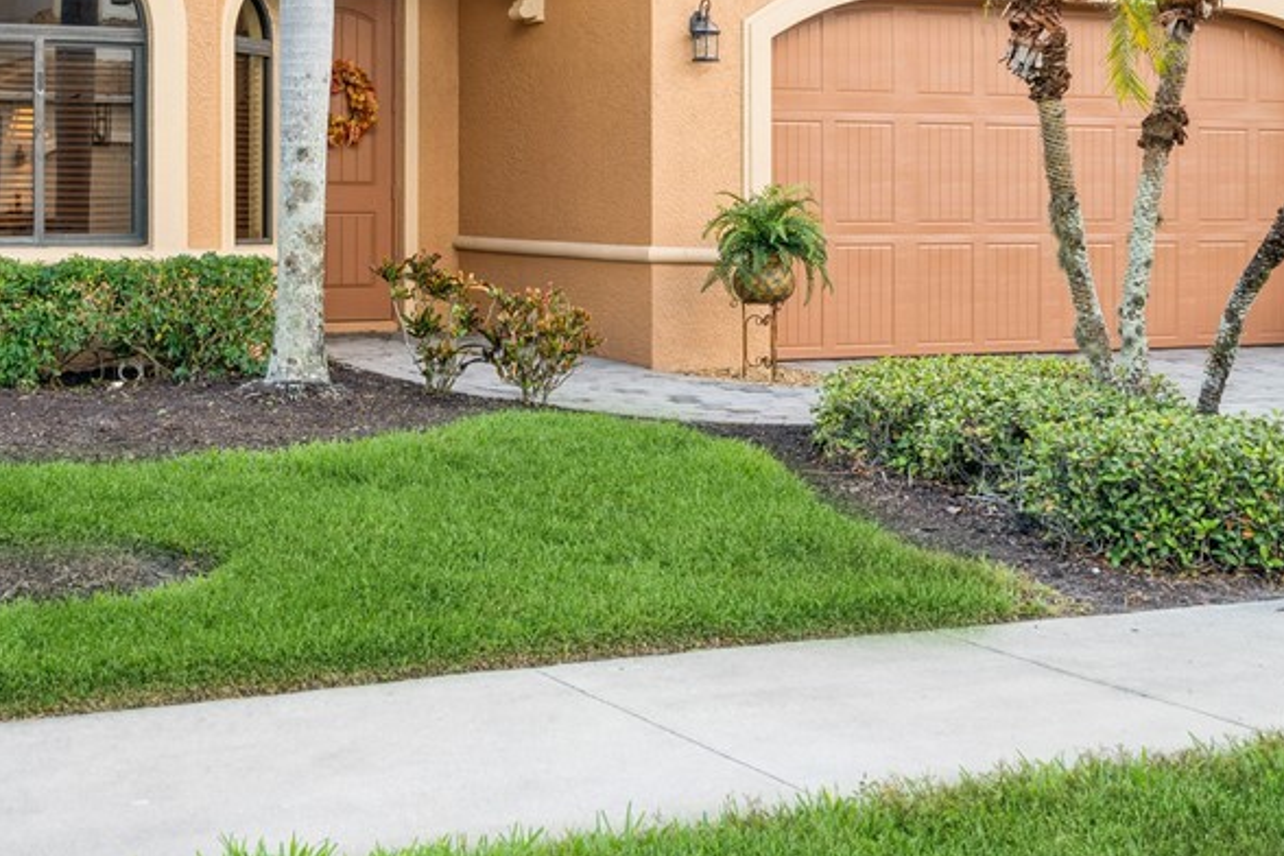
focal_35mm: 61
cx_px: 485
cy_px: 186
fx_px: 2175
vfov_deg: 22.0
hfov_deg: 32.7
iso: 200
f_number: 8
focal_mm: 33
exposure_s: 1/60
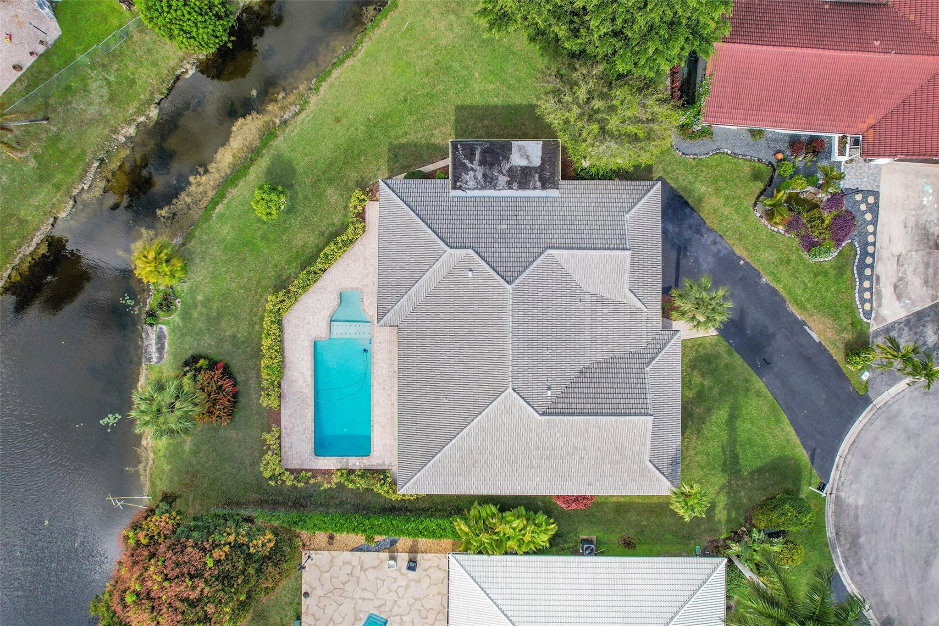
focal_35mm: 22
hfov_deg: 78.6
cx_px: 470
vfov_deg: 57.2
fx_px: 574
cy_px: 313
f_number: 2.8
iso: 130
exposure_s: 1/1000
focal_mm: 8.38
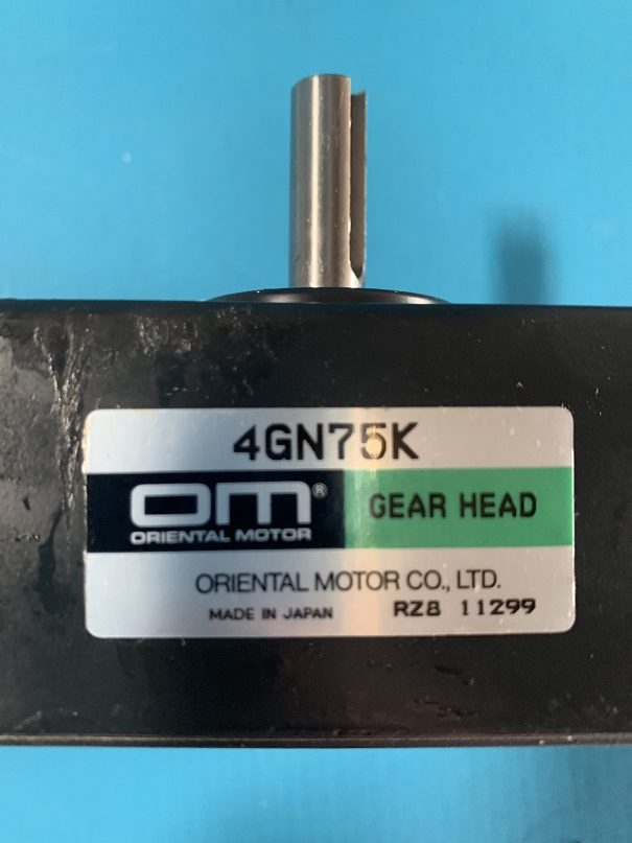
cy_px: 422
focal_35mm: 26
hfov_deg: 53.1
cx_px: 316
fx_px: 633
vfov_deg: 67.3
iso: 400
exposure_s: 1/40
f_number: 1.8
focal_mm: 4.25
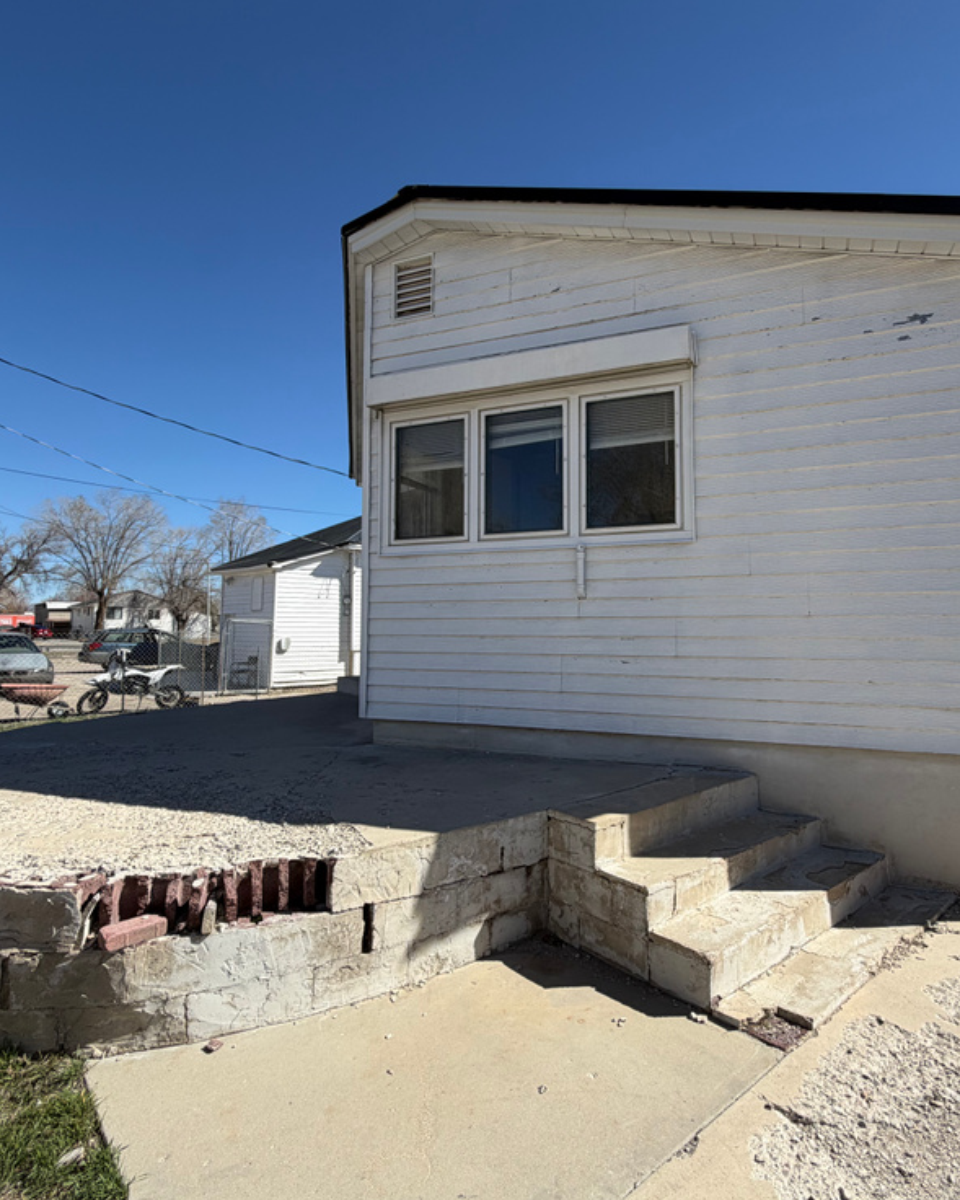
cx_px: 533
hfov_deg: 70.6
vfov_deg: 83.3
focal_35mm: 19
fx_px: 675
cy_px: 595
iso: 20
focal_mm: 2.22
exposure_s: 1/914
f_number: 2.2
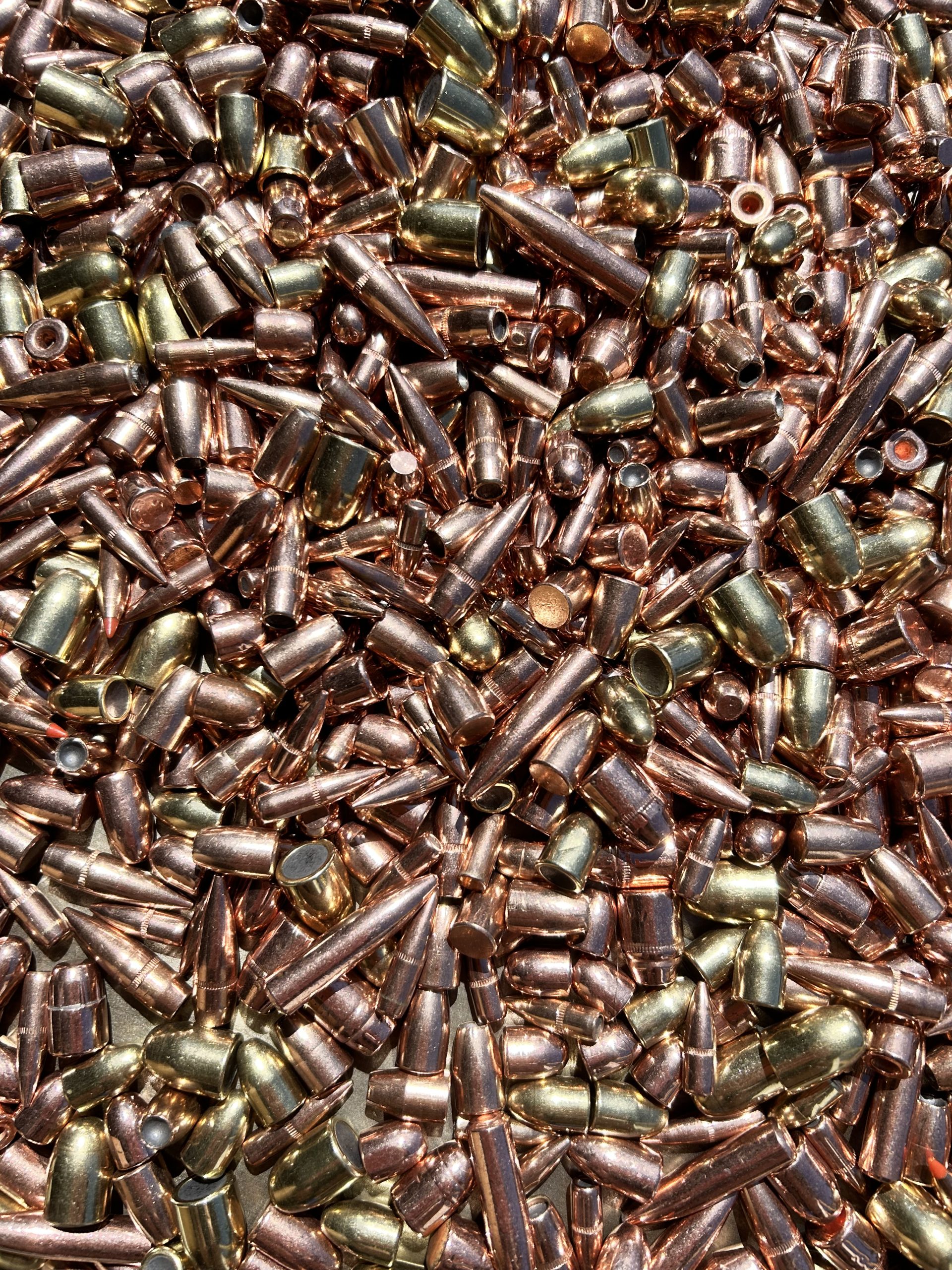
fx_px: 953
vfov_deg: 67.3
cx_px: 476
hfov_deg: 53.1
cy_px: 635
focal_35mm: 26
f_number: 1.5
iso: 50
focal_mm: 5.7
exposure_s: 1/6211
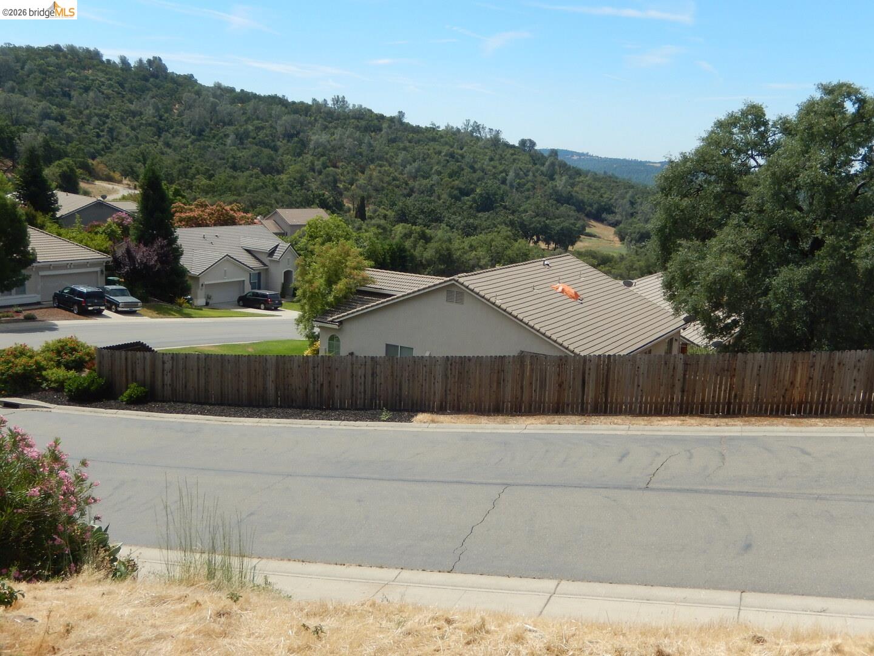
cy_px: 328
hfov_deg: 51.4
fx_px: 909
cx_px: 437
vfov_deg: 39.7
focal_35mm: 36
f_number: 4
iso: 125
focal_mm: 6.5
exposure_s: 1/800
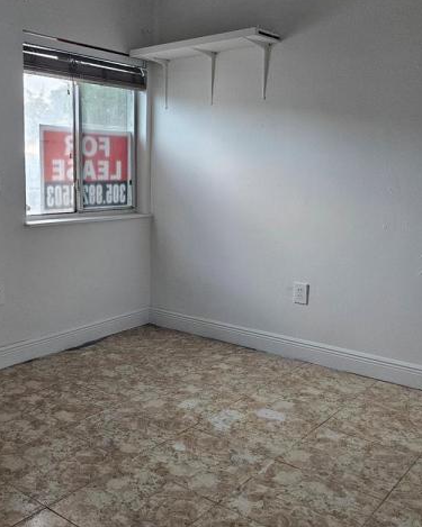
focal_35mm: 36
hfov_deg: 40.6
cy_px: 249
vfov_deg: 50.3
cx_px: 137
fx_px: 562
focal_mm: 5
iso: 320
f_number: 1.8
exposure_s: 1/120
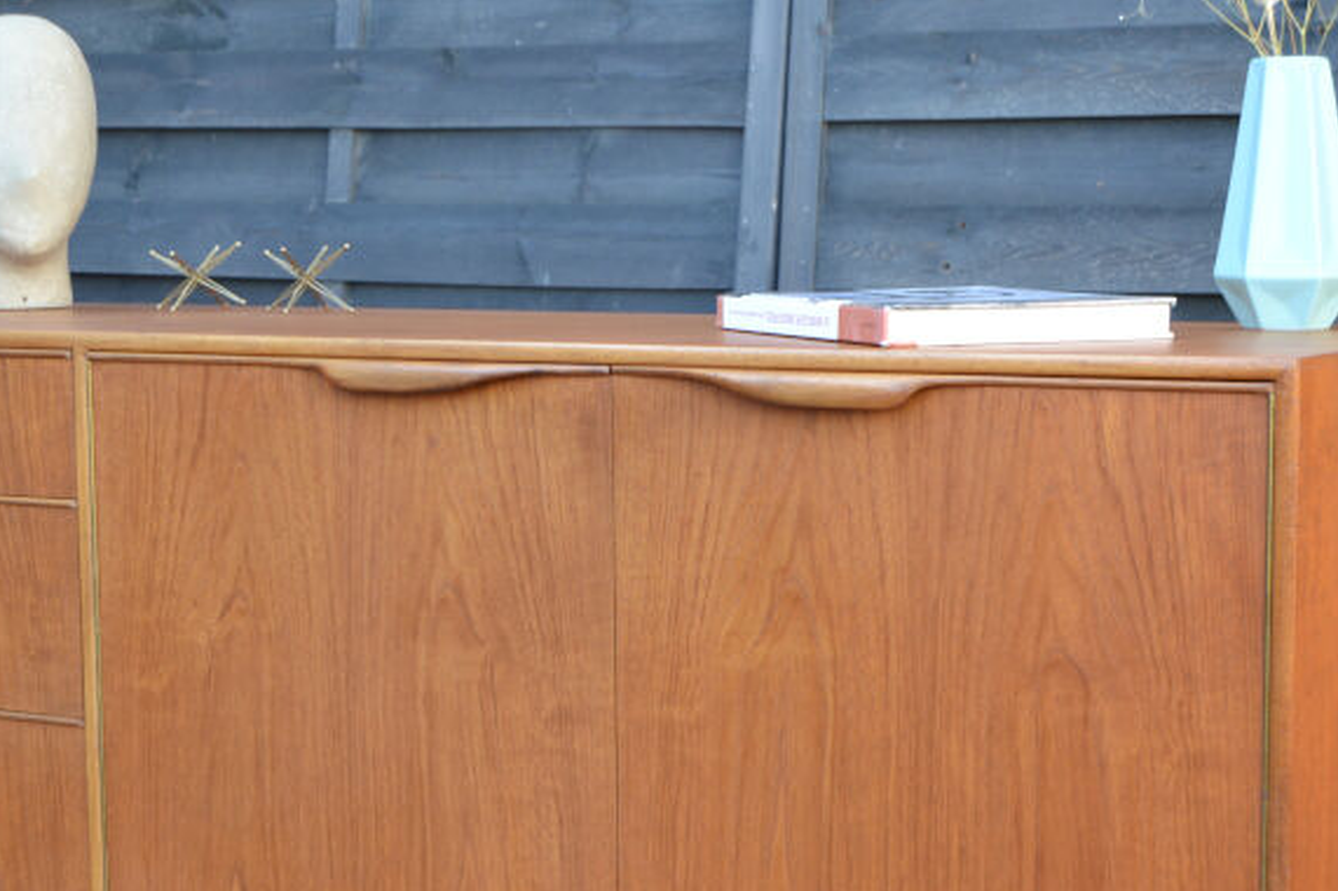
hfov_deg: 24.5
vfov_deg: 16.4
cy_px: 607
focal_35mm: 83
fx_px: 3075
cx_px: 708
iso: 320
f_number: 5.6
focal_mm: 35
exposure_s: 1/125
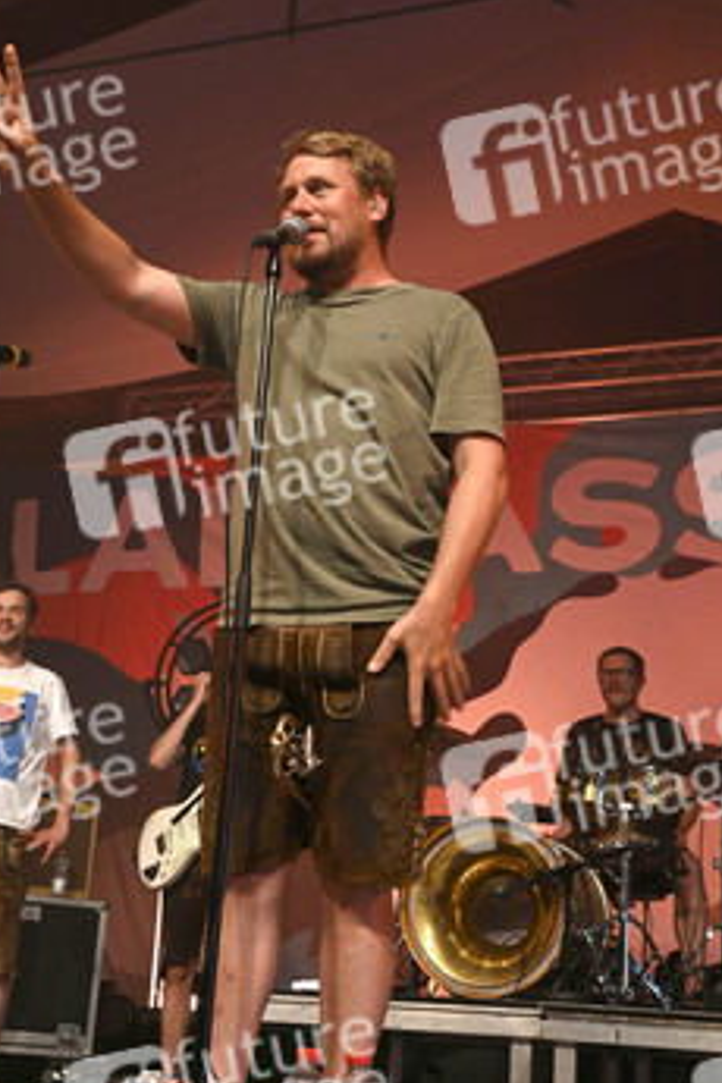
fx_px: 1324
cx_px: 317
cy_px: 622
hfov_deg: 30.5
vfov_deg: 44.4
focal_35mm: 44
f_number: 6.3
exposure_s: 1/60
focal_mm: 38
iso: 3200
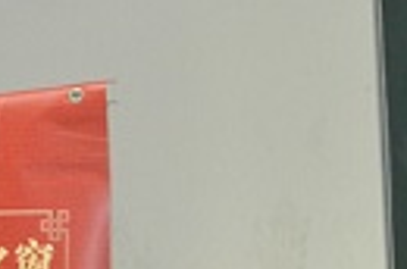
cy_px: 494
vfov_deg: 3.4
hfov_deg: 5.2
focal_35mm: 394
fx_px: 4444
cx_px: 441
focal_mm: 62
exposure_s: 1/60
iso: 3200
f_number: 7.1
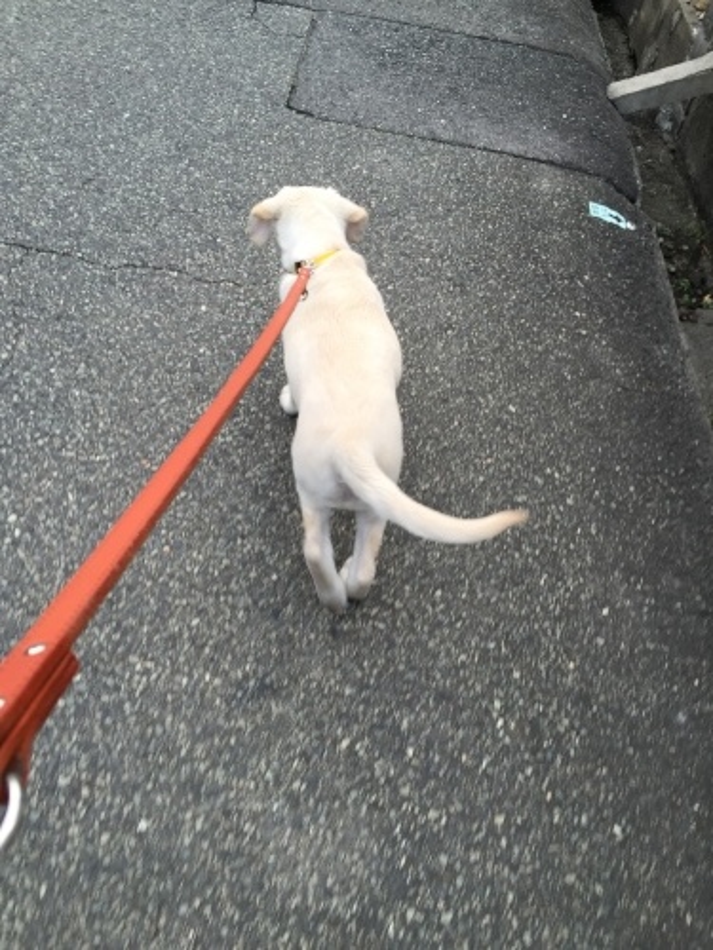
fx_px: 796
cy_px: 475
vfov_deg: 61.7
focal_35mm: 29
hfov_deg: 48.2
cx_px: 356
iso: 40
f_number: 2.2
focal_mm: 4.15
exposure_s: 1/120
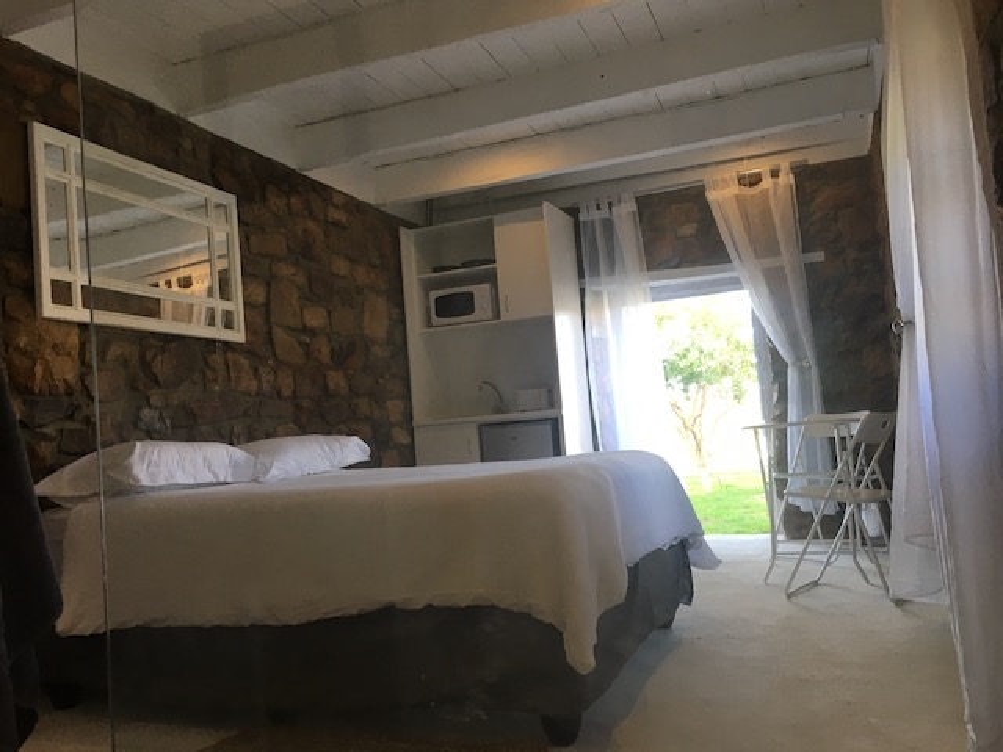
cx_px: 502
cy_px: 376
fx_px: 840
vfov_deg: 48.2
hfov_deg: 61.7
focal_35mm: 29
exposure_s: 1/33
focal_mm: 4.15
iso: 32
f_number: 2.2
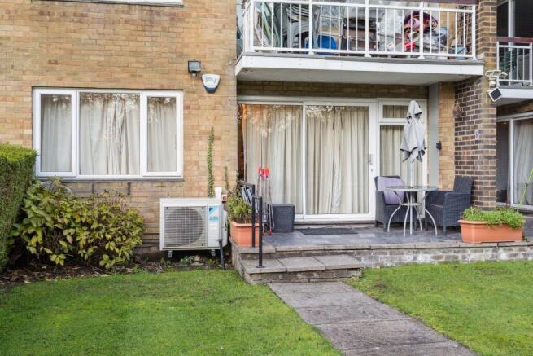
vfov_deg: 37.9
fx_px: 518
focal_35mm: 35
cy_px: 178
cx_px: 266
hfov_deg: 54.4
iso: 320
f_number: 5.6
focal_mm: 35
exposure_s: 1/25
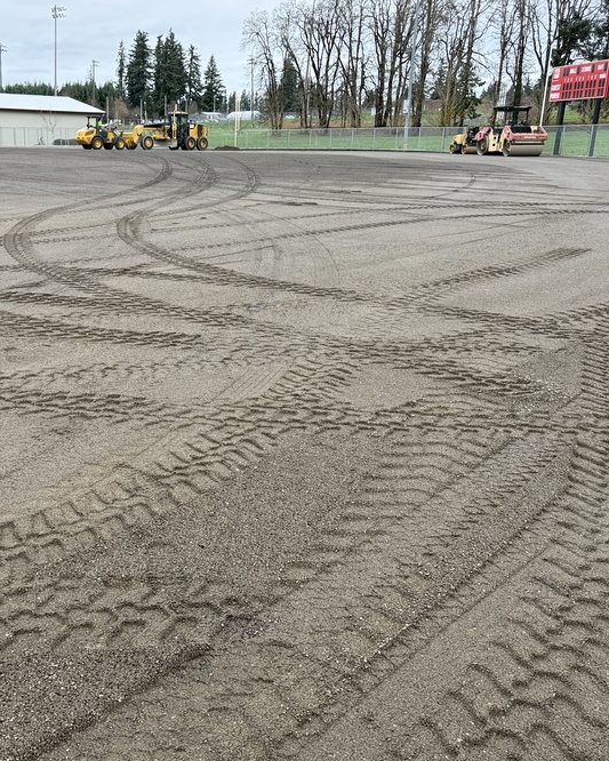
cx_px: 147
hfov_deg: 40.0
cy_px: 404
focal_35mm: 36
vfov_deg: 50.2
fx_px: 811
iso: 80
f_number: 1.78
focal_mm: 6.76
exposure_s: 1/421
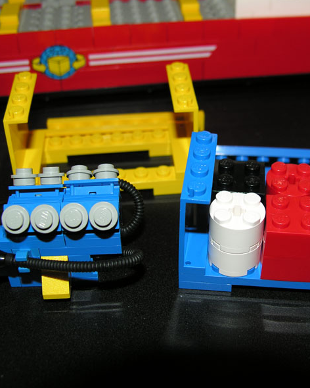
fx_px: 562
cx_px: 201
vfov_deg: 38.0
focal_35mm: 49
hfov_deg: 30.7
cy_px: 195
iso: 50
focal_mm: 9.5
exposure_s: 1/60.1
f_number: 2.8
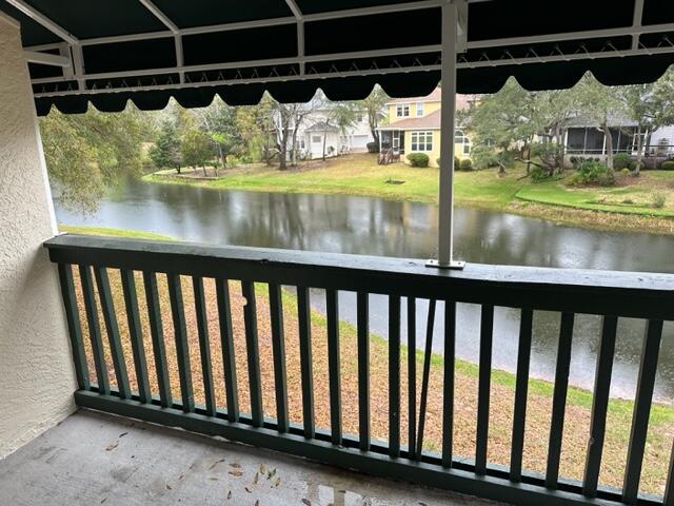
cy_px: 253
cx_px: 337
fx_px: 467
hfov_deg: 71.6
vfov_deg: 56.8
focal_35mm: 24
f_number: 1.78
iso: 125
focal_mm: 6.86
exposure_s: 1/121
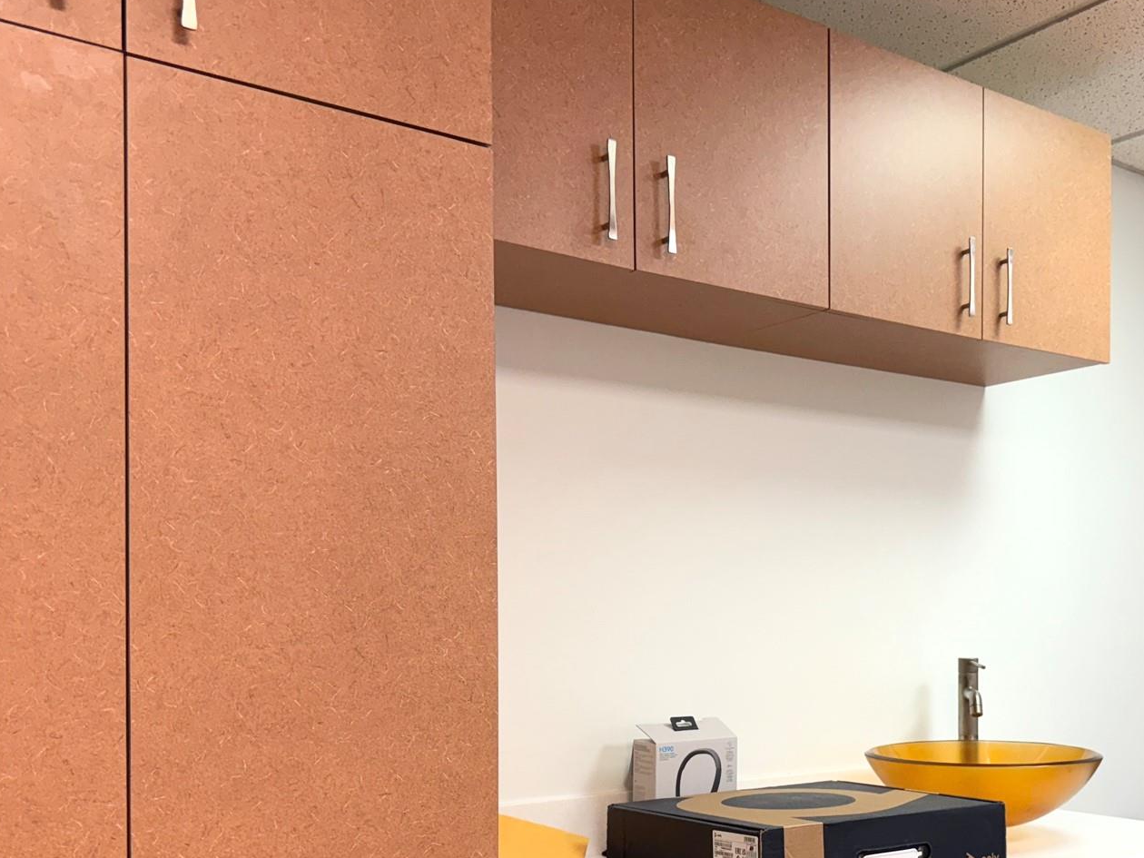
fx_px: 1289
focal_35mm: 39
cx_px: 758
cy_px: 627
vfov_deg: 36.1
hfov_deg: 47.1
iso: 200
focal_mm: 6.76
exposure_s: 1/120
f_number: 1.78
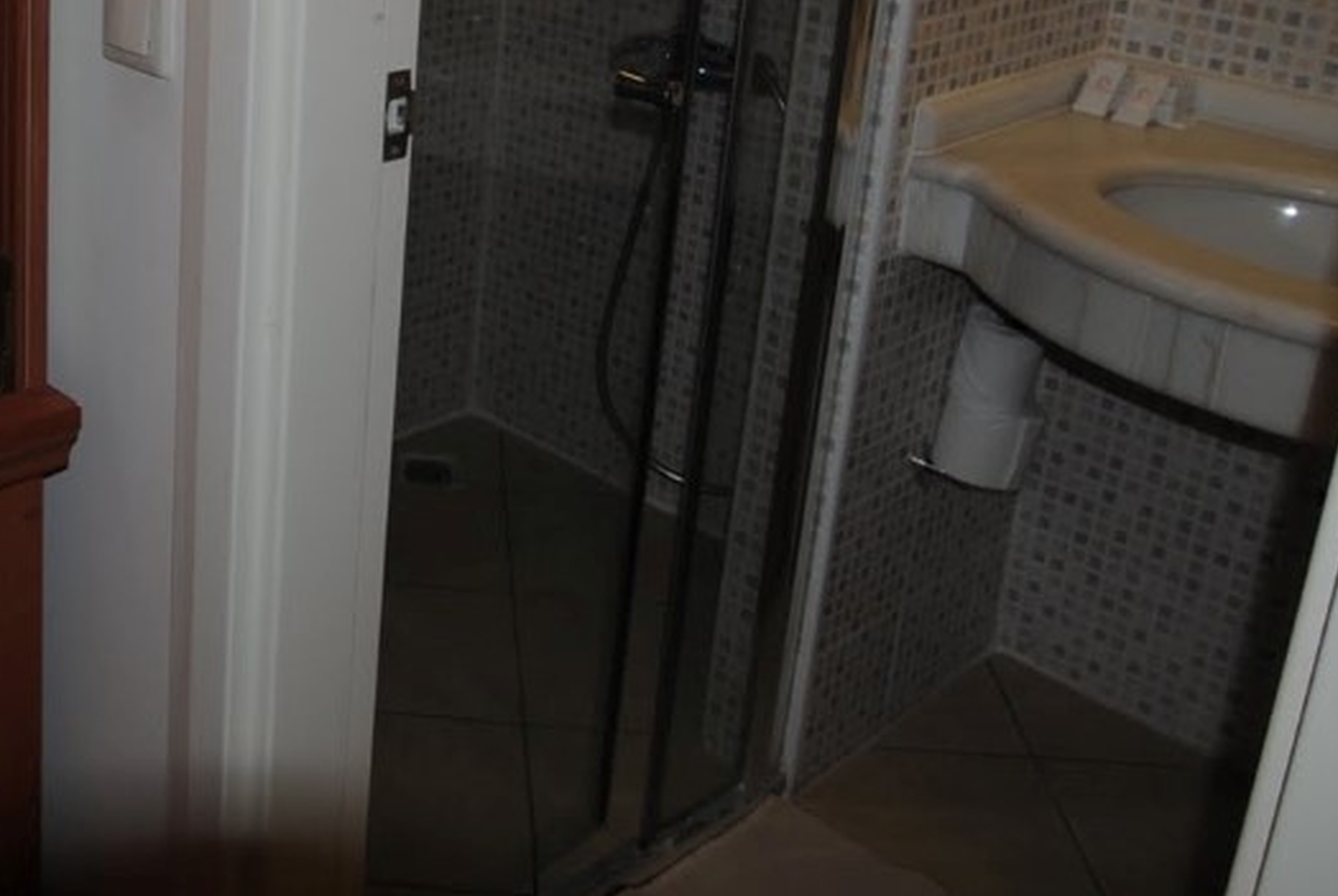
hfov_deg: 40.8
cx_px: 262
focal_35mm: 46
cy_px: 143
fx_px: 1712
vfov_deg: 28.5
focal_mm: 14
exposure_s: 1/60
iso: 200
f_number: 4
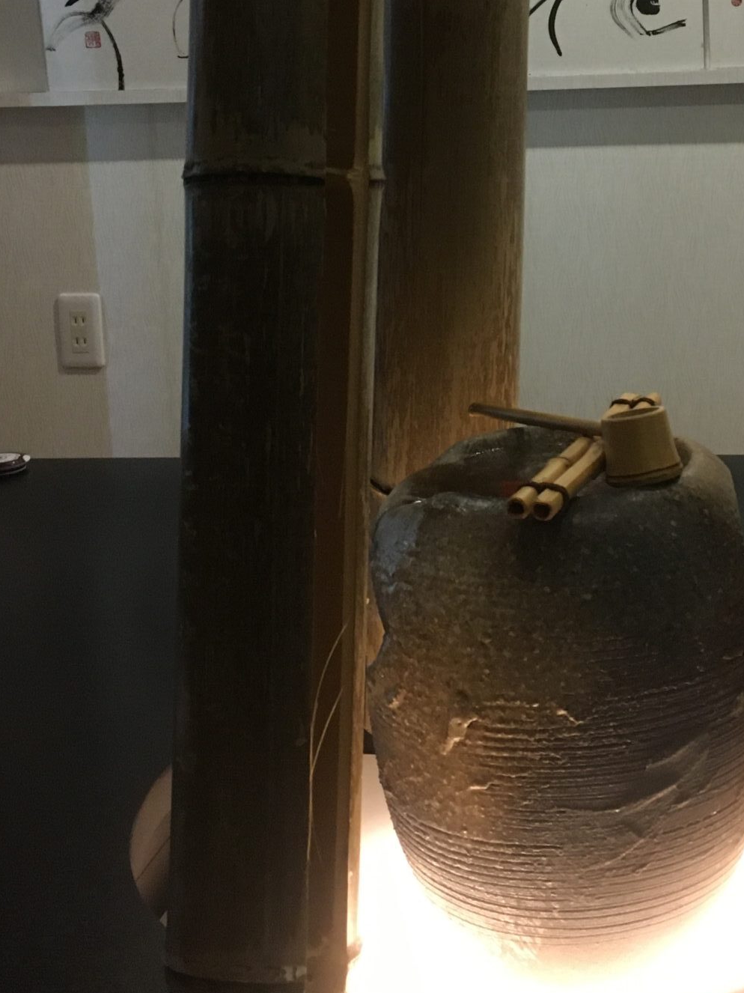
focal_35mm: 56
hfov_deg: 25.8
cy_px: 249
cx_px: 544
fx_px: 1605
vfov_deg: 33.7
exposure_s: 1/17
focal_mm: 4.15
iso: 200
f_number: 2.2
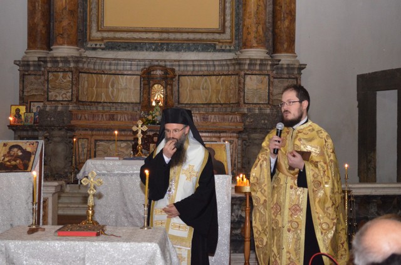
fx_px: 800
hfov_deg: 28.1
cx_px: 200
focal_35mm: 72
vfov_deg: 18.8
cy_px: 132
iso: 3200
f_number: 5.3
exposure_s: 1/60
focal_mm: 48
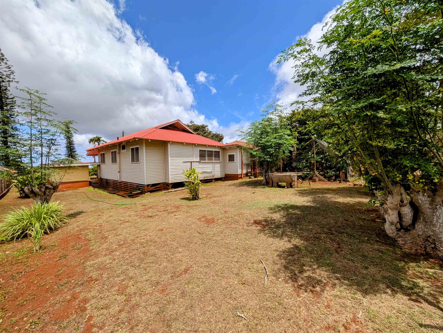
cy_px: 166
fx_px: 154
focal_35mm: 12
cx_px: 222
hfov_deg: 110.5
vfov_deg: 94.6
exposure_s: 1/5319
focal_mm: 2.02
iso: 59
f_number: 1.7
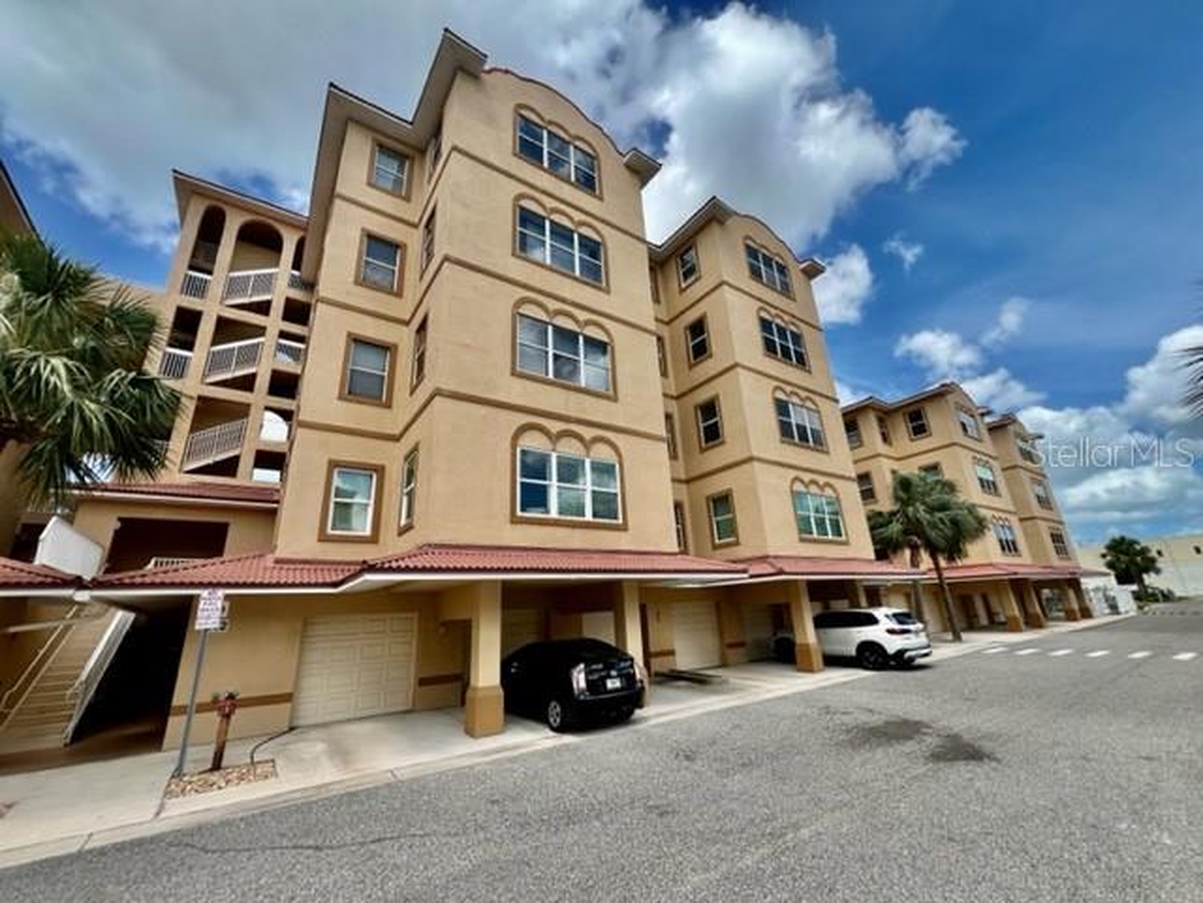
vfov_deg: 89.9
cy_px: 452
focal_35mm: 13
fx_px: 452
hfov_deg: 106.2
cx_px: 602
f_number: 1.8
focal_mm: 1.57
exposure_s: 1/960
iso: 32
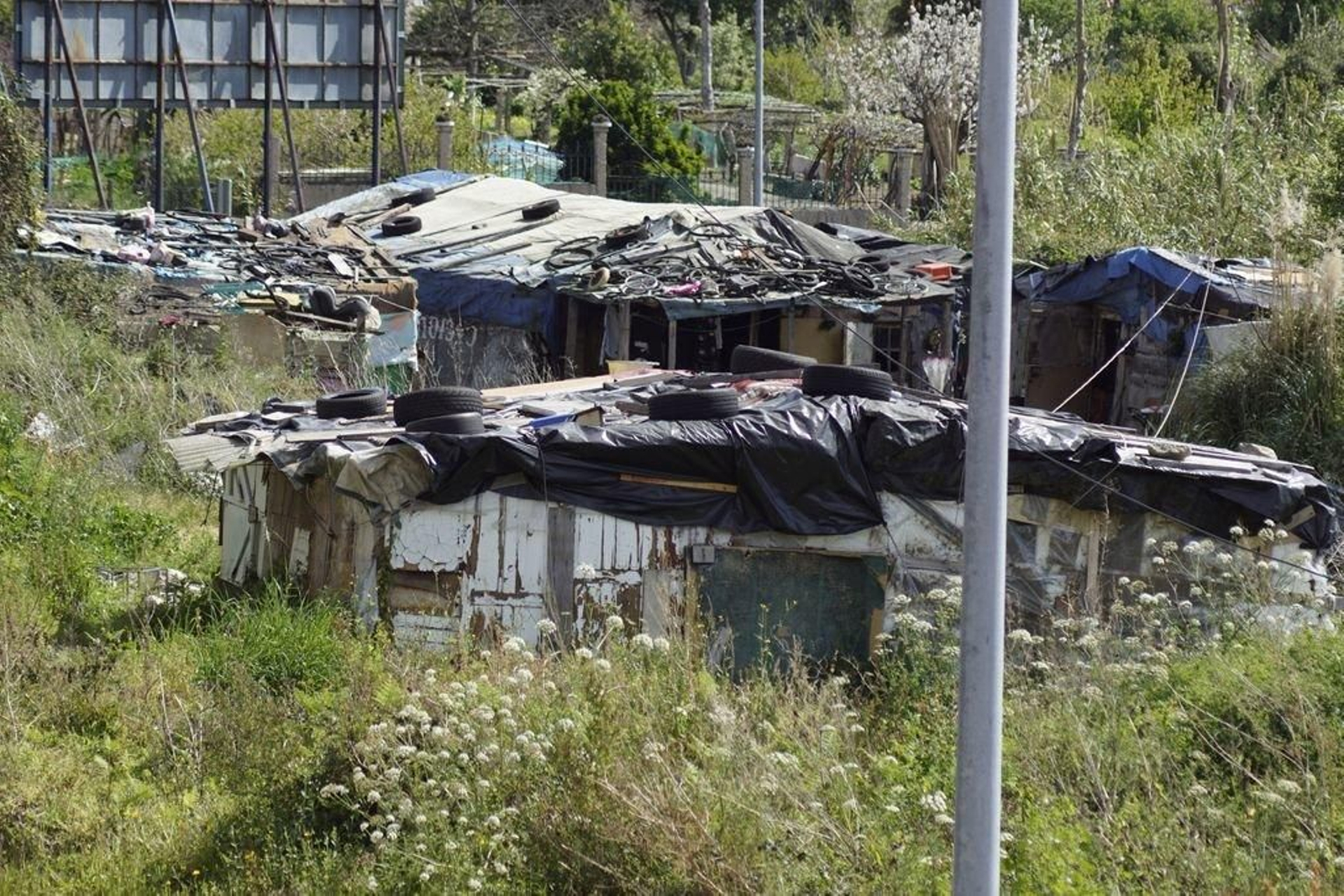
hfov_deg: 10.2
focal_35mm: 202
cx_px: 672
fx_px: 7560
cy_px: 448
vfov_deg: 6.8
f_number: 5.6
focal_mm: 135
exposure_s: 1/320
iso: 100
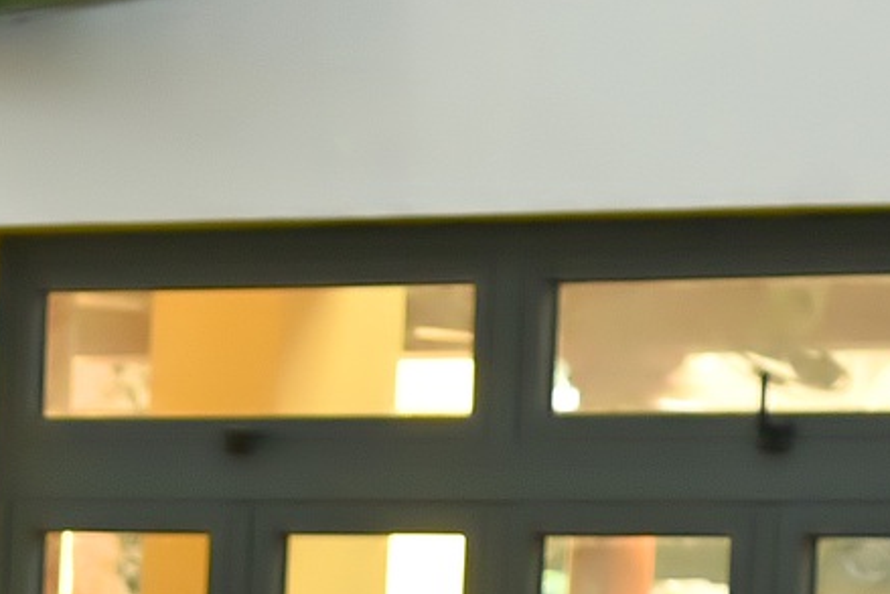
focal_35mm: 338
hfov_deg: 6.1
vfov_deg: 4.0
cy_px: 1686
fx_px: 8358
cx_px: 10
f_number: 5.6
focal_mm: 58
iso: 640
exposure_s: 1/125
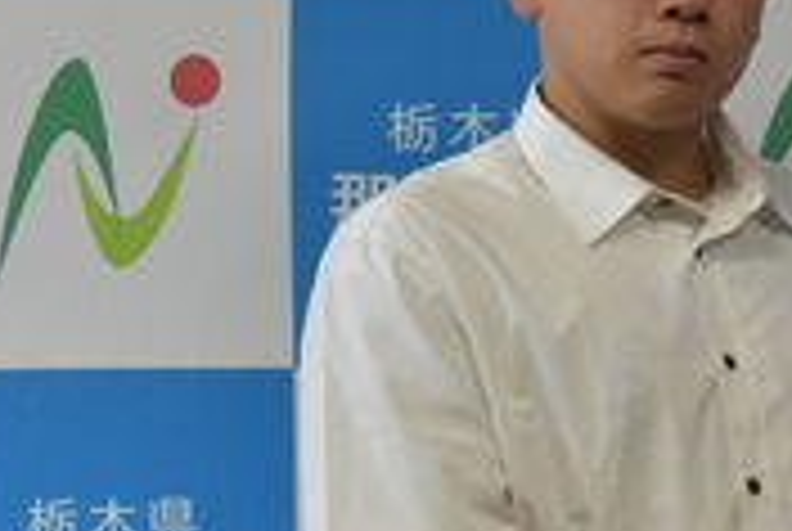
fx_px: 3680
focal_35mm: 167
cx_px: 1028
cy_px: 371
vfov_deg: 8.2
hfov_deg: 11.9
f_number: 8
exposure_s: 1/250
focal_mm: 38
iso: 2500
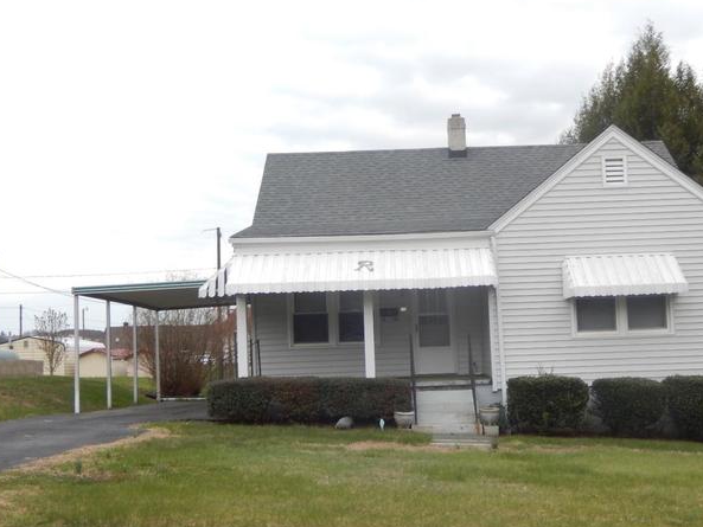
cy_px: 289
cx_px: 408
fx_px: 955
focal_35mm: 47
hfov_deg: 40.3
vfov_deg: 30.9
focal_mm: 6.5
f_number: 4
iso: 180
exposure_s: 1/60
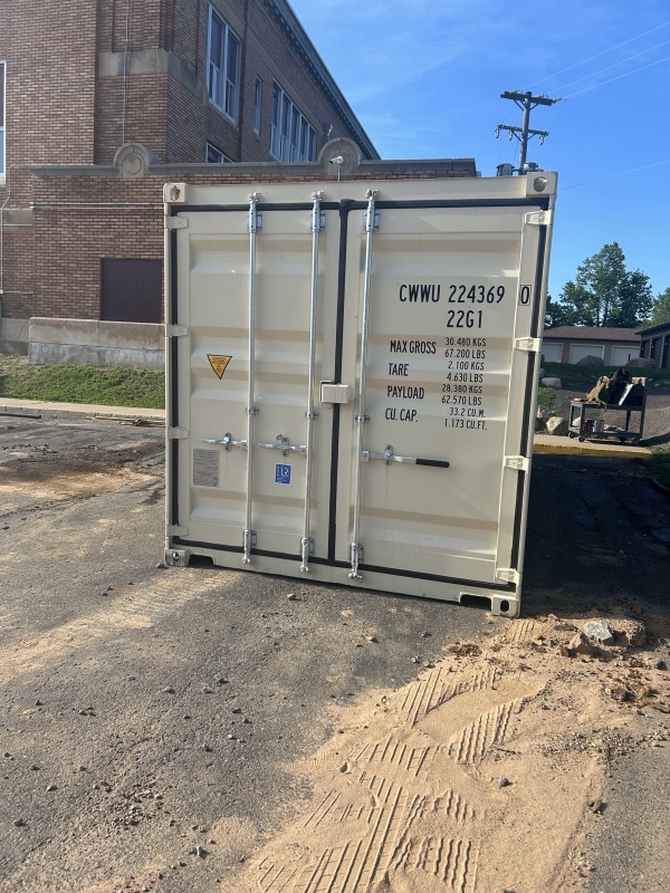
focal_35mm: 26
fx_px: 671
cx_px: 335
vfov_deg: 67.3
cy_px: 446
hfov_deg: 53.1
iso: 50
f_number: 1.5
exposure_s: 1/2695
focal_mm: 5.7
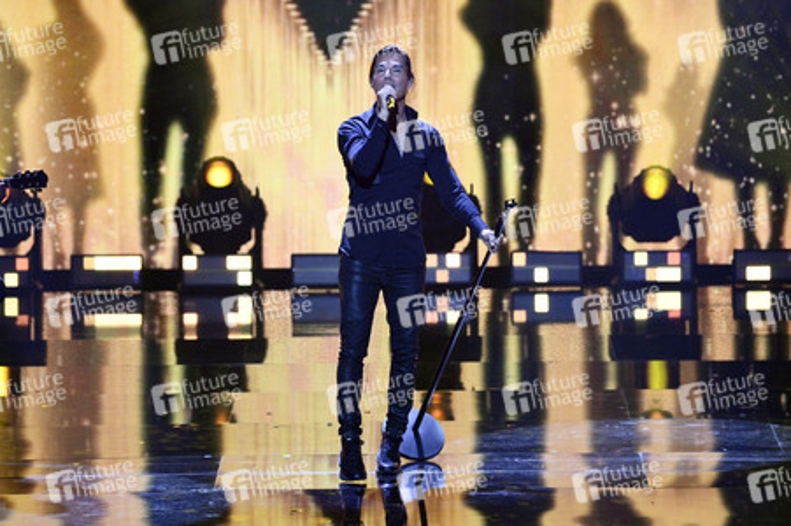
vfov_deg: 3.8
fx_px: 7904
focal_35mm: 360
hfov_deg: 5.7
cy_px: 263
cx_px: 396
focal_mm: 360
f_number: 5.6
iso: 6400
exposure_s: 1/250
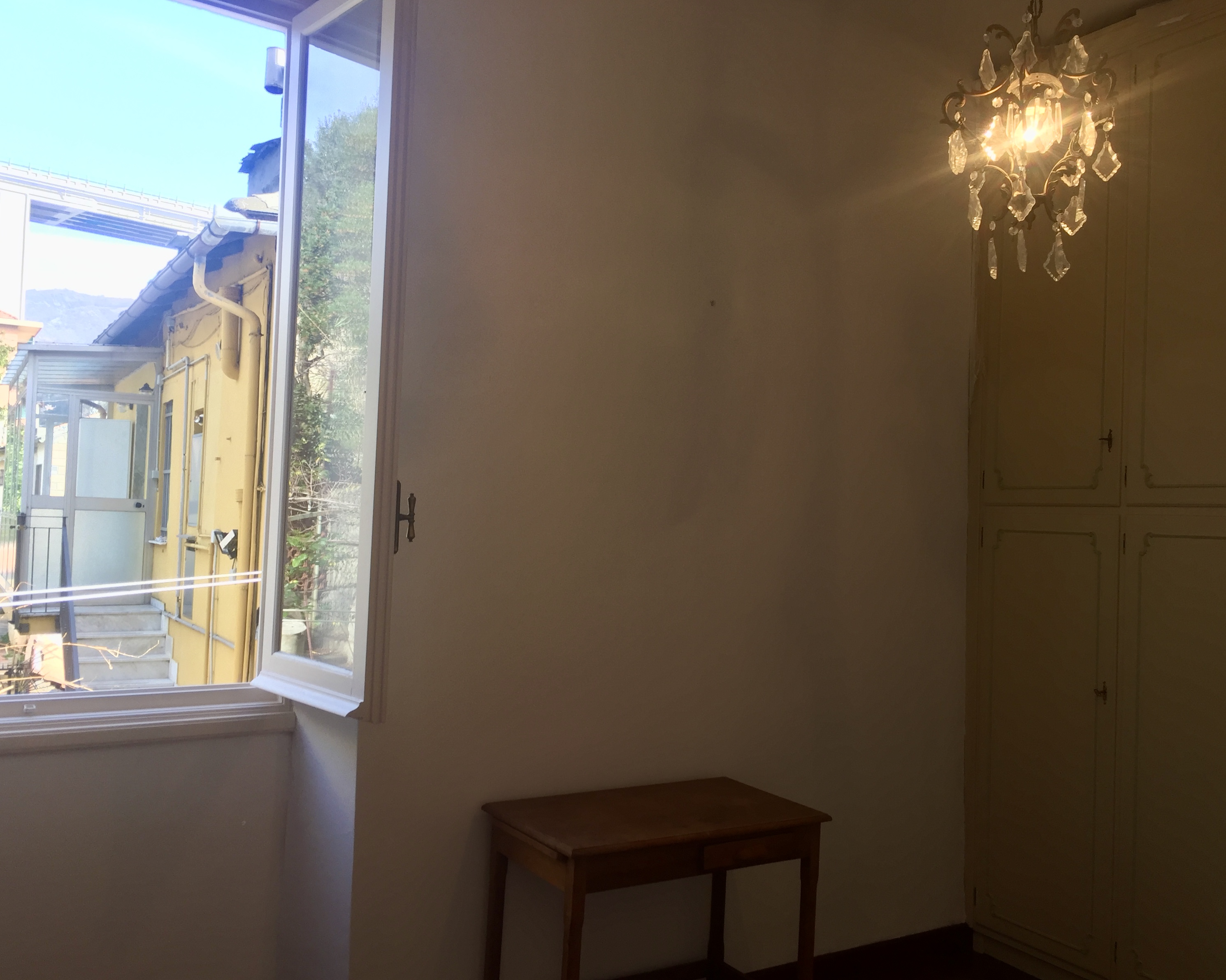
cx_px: 606
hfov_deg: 57.2
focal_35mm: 31
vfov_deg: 47.1
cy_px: 483
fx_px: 1125
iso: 32
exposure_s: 1/100
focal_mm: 4.15
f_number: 2.2
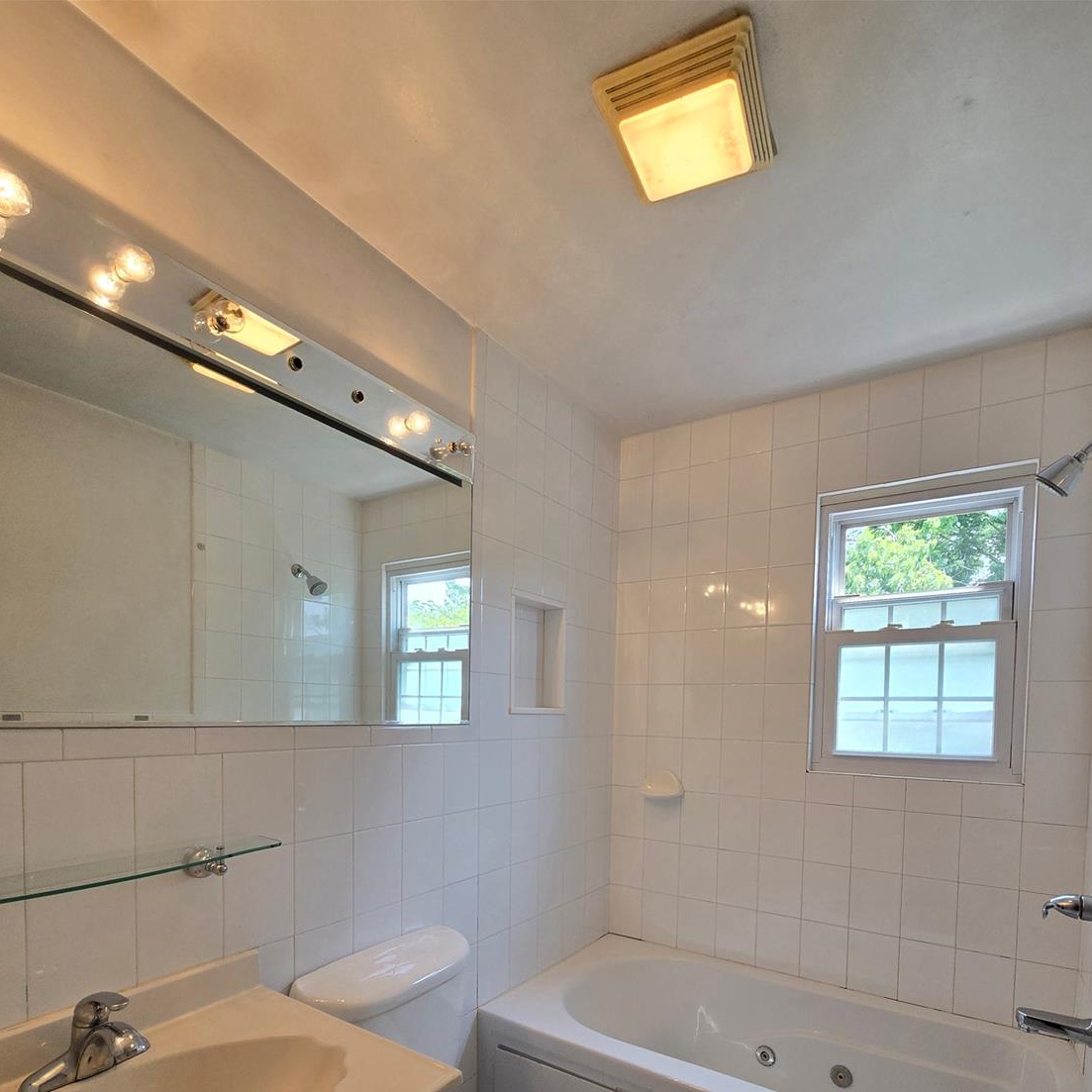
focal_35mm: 16
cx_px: 559
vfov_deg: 83.3
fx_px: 571
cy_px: 759
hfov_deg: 87.4
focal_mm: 2.2
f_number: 2.2
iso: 64
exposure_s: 1/120
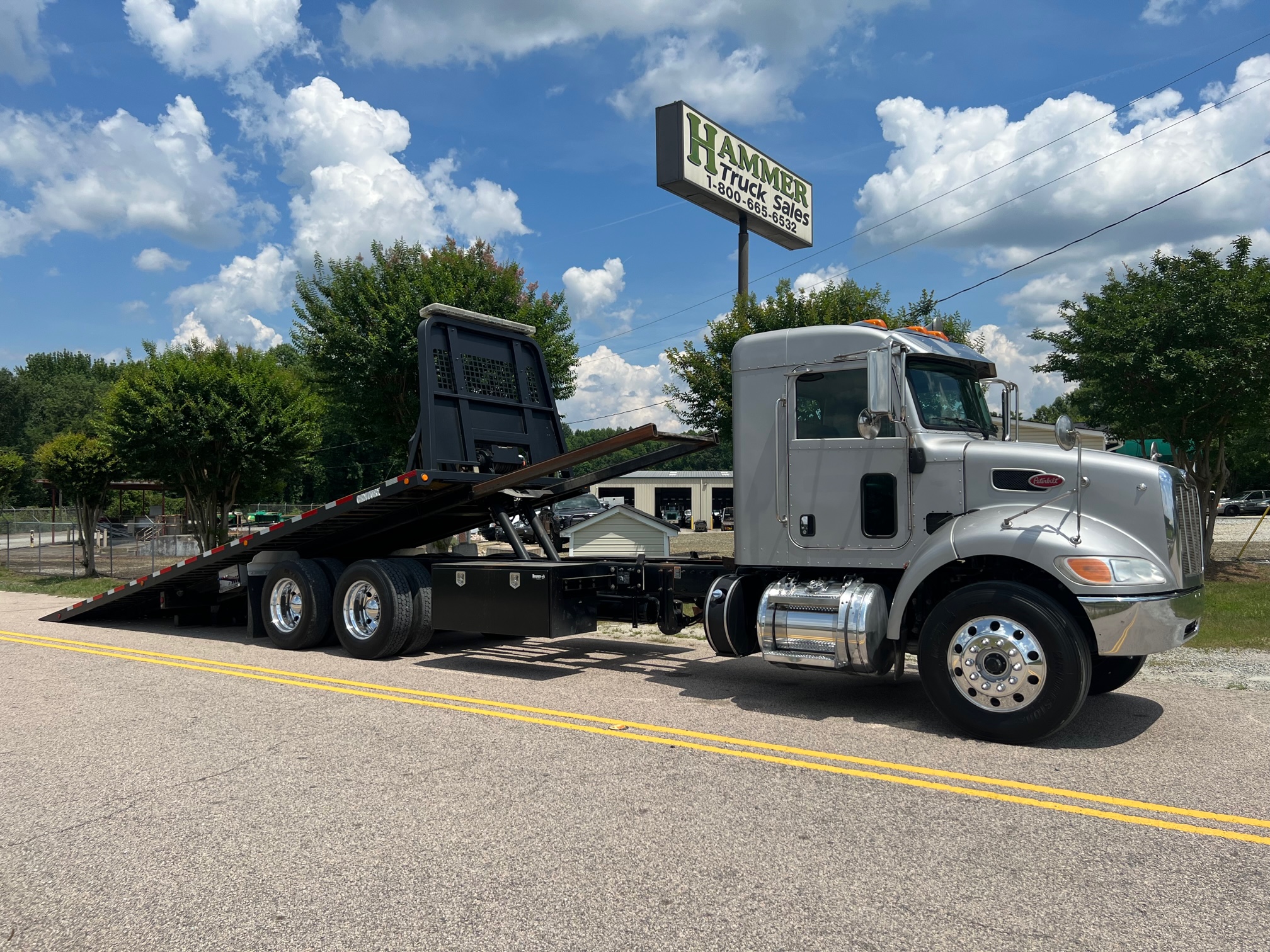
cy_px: 476
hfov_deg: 67.3
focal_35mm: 26
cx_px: 635
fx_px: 954
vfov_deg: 53.1
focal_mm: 5.7
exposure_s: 1/6211
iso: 50
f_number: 1.5
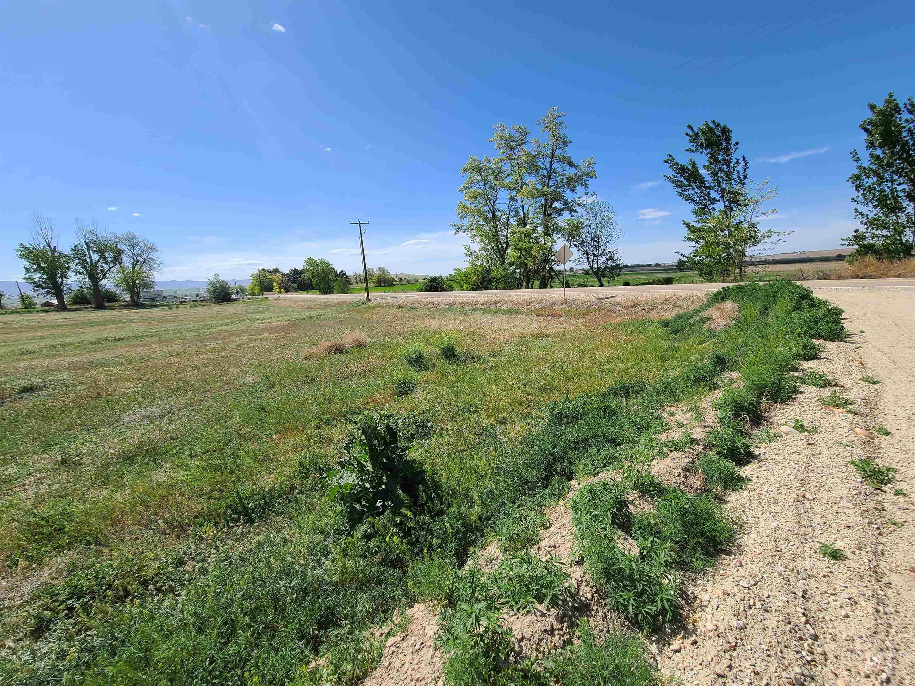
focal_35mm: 13
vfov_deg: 89.9
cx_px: 458
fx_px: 344
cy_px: 343
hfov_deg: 106.2
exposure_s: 1/2054
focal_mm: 2.2
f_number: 2.2
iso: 64
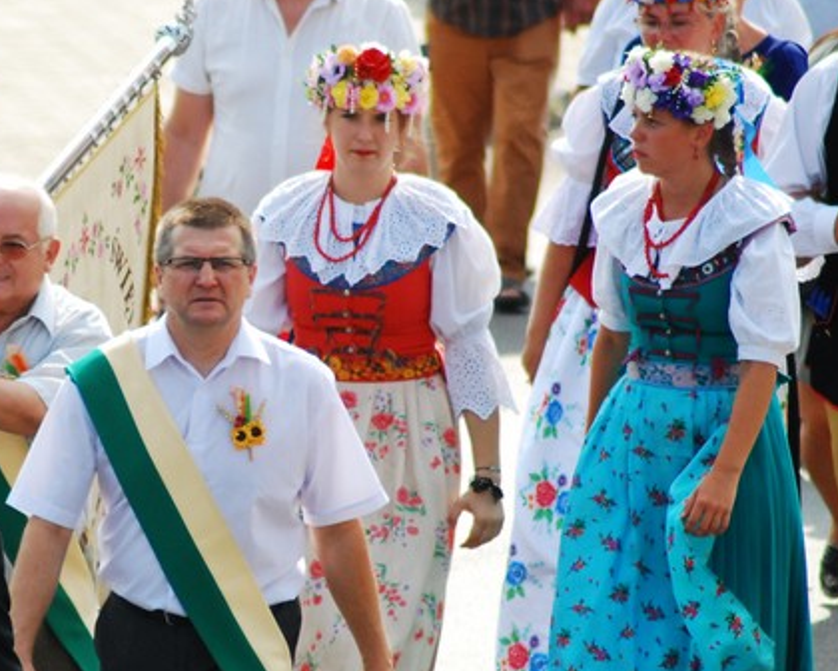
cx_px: 194
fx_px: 19990
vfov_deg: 1.9
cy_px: 425
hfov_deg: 2.4
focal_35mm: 806
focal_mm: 300
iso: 640
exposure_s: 1/800
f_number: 5.6
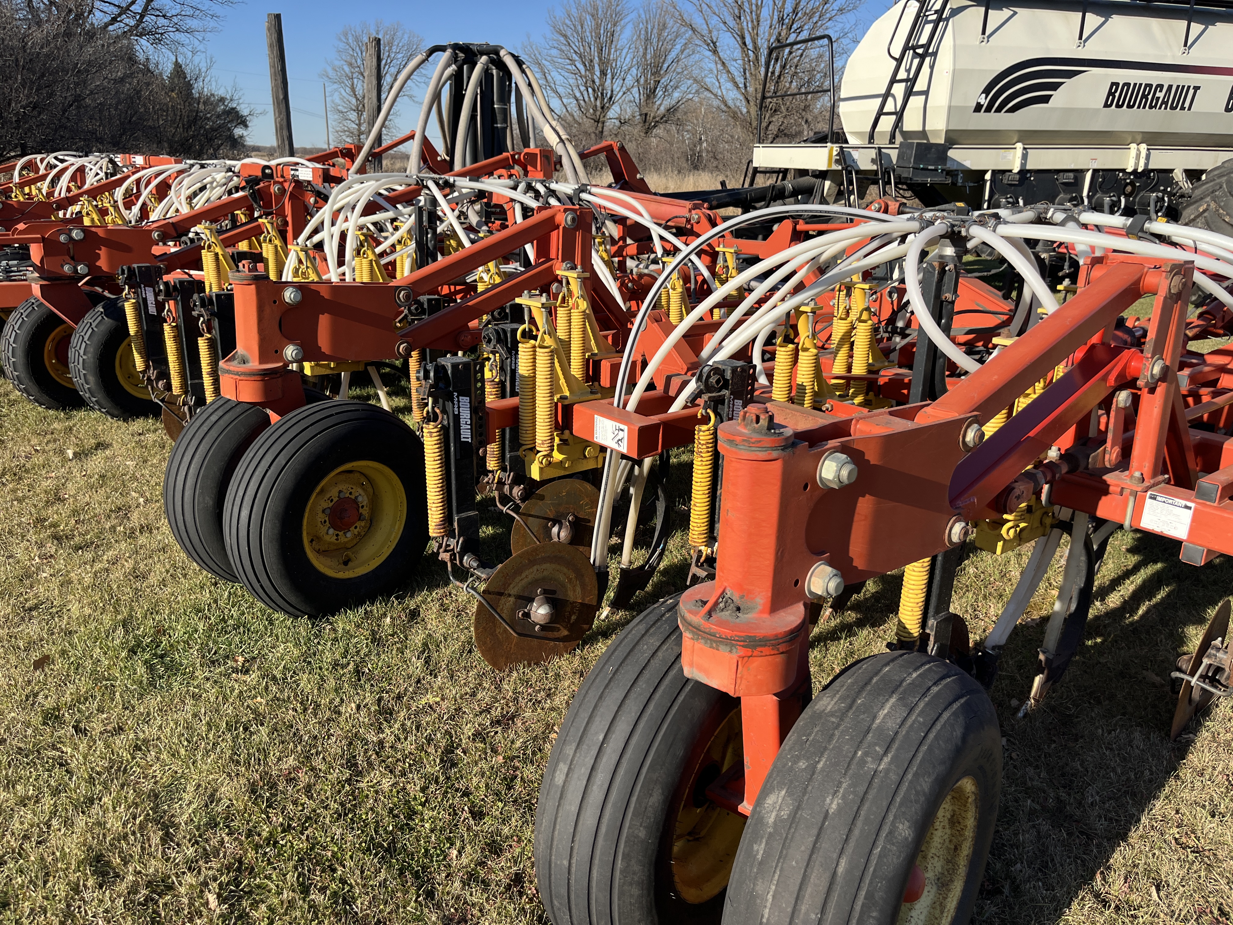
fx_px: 926
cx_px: 616
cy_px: 462
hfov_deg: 67.3
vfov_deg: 53.1
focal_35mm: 26
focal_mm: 5.1
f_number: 1.6
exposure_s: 1/1832
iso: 50
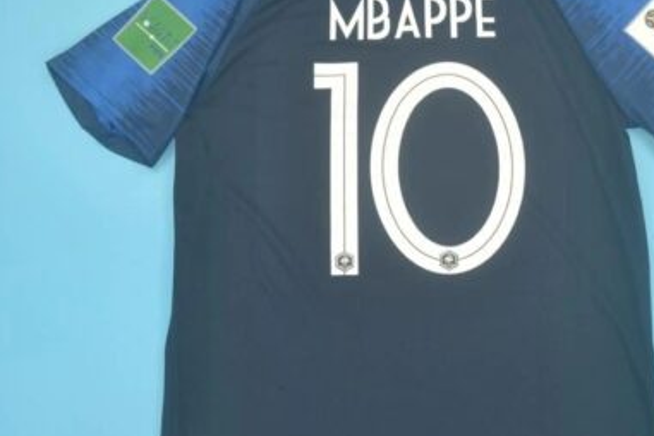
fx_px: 945
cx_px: 419
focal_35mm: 52
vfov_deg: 26.0
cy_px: 228
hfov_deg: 37.9
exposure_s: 1/80
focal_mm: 22
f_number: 3.8
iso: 200
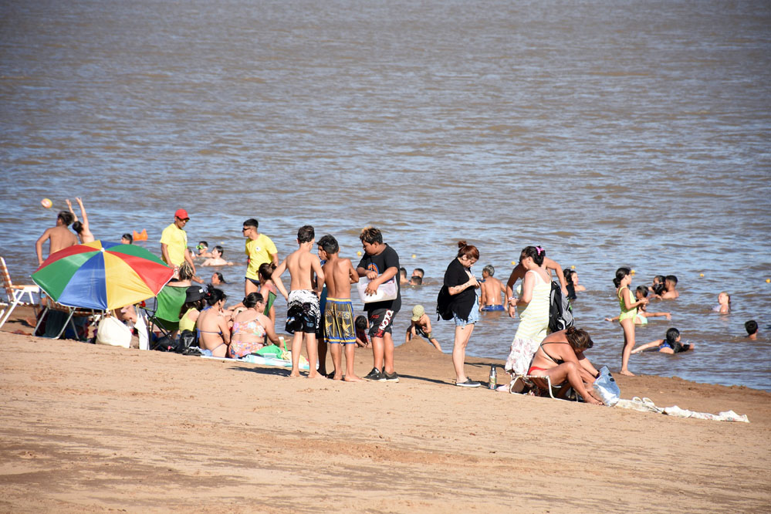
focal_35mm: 210
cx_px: 386
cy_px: 257
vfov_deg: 6.5
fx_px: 4497
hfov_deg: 9.8
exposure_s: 1/400
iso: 100
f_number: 5.6
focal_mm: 140
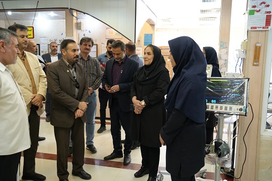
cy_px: 90
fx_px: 242
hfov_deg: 58.7
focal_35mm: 32
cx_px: 136
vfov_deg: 41.1
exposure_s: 1/160
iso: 2500
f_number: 4
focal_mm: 32
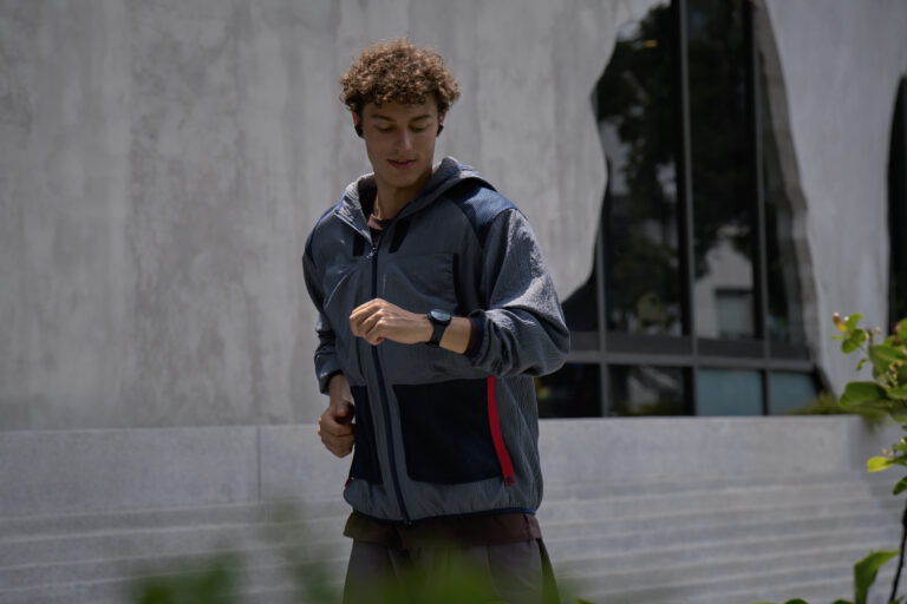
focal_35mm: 104
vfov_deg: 13.2
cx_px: 454
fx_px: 2620
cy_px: 302
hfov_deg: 19.6
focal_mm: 104
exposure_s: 1/800
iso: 320
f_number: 5.6
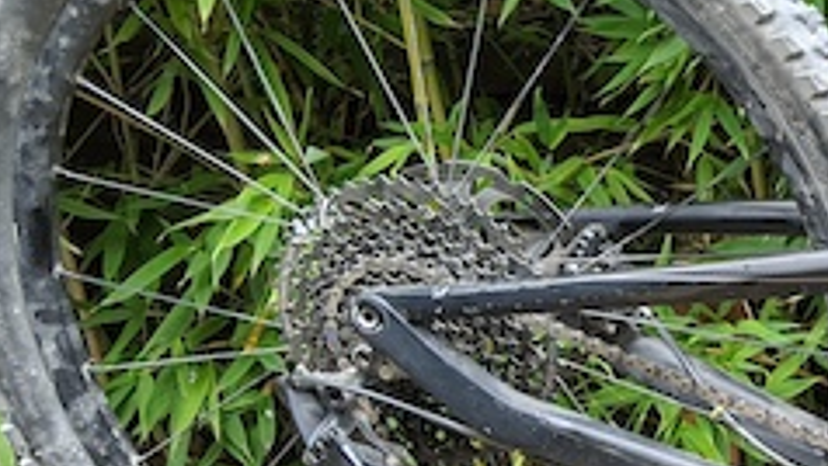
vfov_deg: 12.2
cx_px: 1252
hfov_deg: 18.9
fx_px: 2174
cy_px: 383
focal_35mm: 99
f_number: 1.8
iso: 53
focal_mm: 4.44
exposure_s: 1/95
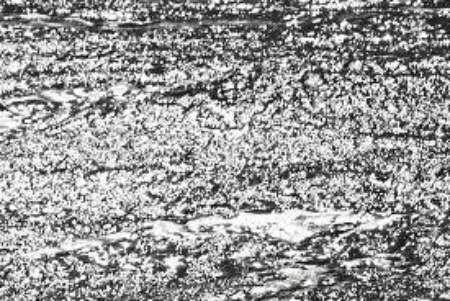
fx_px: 5118
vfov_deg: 3.3
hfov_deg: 5.0
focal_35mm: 409
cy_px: -374
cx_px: -110
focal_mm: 75
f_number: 10
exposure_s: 1/1600
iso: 100
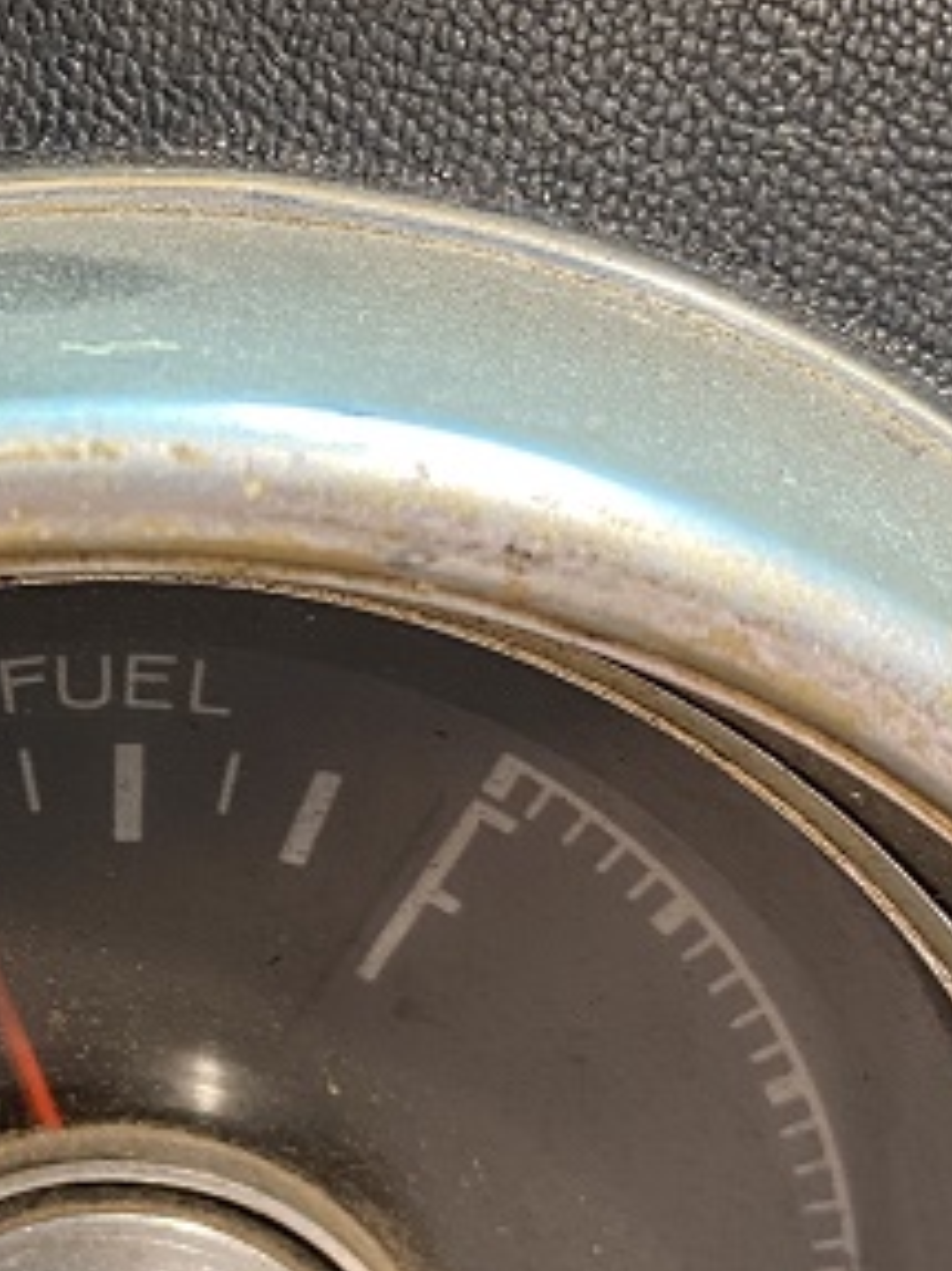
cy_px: 972
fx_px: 2679
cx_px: 135
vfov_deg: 26.3
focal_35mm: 73
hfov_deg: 19.8
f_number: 1.8
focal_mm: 4.25
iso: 125
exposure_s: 1/50
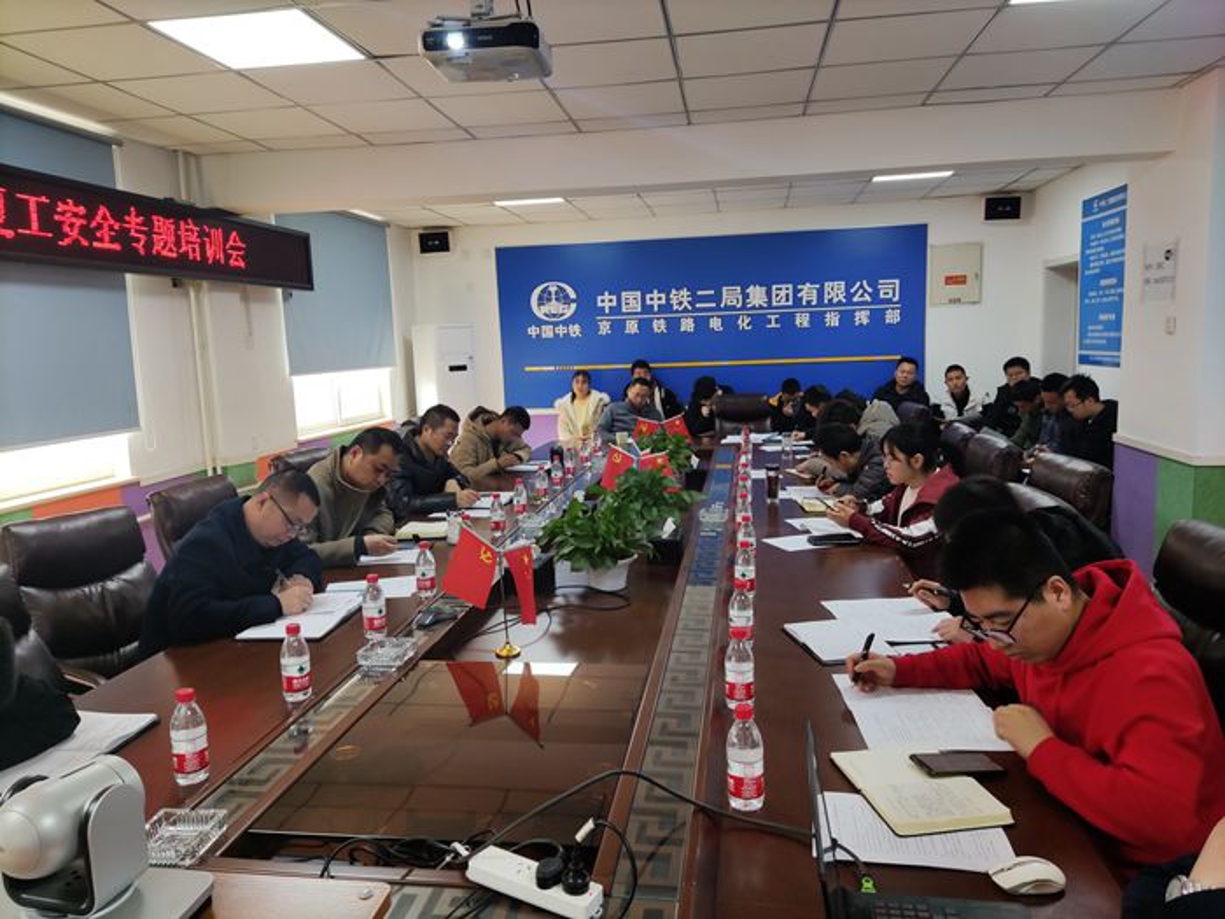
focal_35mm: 25
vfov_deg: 54.9
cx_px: 612
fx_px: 885
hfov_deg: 69.4
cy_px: 460
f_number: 1.79
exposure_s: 1/50
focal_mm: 4.71
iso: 81
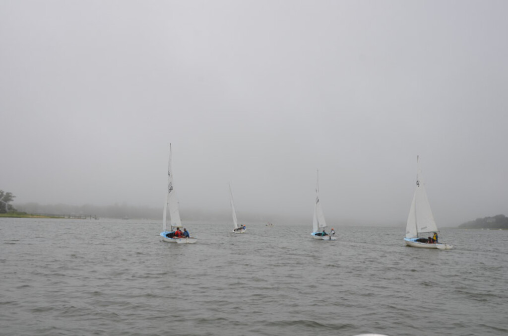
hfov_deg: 49.7
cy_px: 168
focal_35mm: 39
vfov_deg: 34.0
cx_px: 254
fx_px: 549
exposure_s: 1/320
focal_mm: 26
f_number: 9
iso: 100
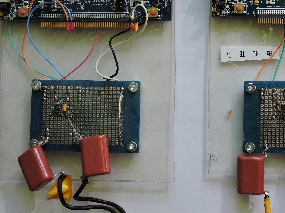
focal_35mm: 47
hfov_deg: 39.6
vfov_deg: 30.7
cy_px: 72
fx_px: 387
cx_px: 205
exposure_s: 1/60
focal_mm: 5.4
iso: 100
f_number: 3.5
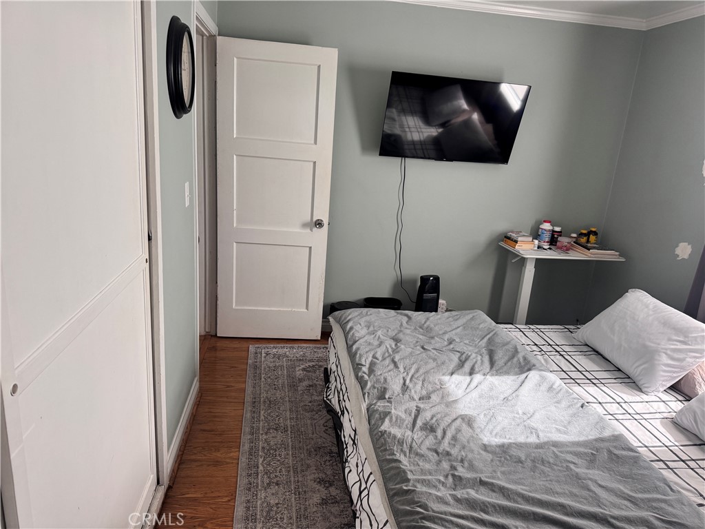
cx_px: 352
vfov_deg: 56.8
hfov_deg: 71.6
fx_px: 489
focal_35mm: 24
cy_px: 264
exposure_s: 1/121
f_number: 1.78
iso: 200
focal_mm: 6.76
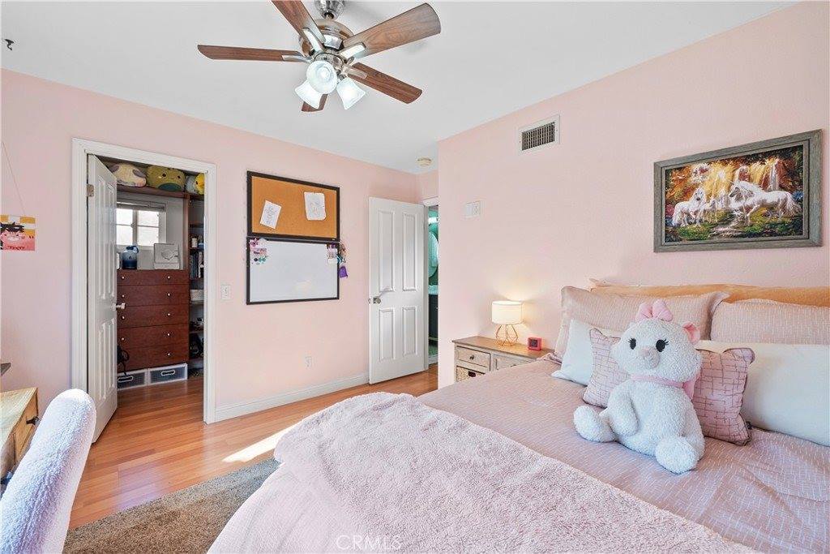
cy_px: 277
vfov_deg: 81.2
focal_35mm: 14
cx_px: 415
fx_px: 323
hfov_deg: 104.2
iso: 250
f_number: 9
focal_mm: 14
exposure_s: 1/4
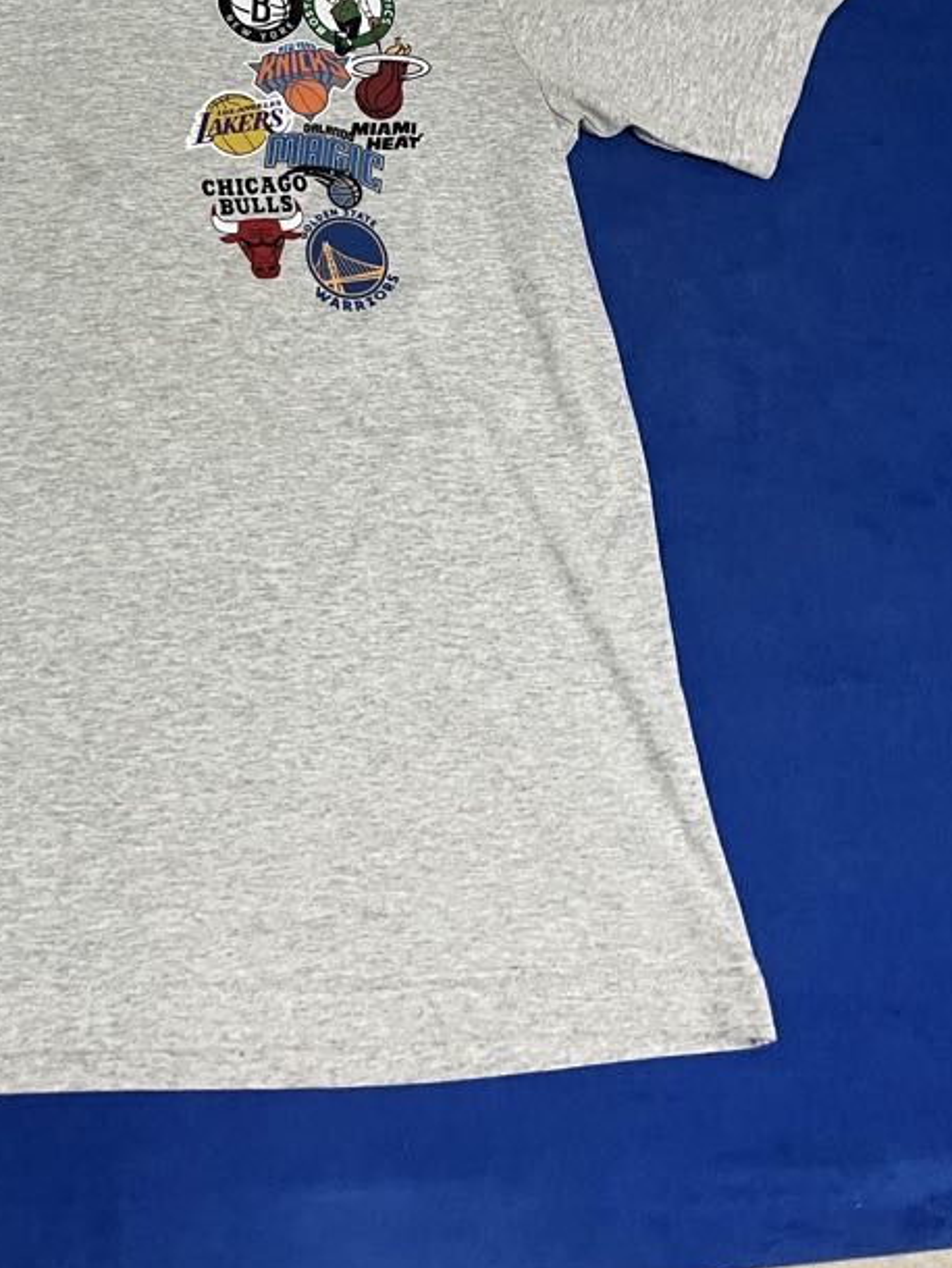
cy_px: 204
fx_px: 1686
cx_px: 129
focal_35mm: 46
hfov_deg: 30.4
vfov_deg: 39.2
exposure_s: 1/33
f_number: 1.6
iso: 400
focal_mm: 5.1
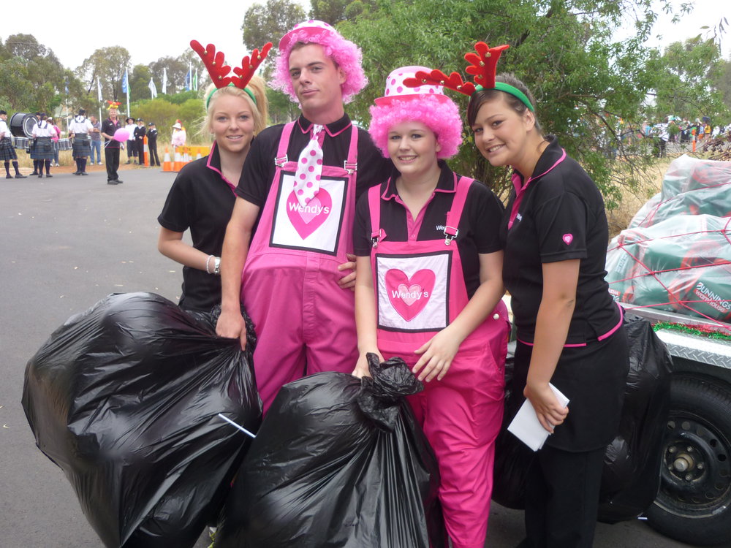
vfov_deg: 42.9
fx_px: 697
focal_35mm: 33
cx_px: 366
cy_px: 274
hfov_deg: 55.4
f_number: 2.8
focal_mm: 5.5
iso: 80
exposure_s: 1/80
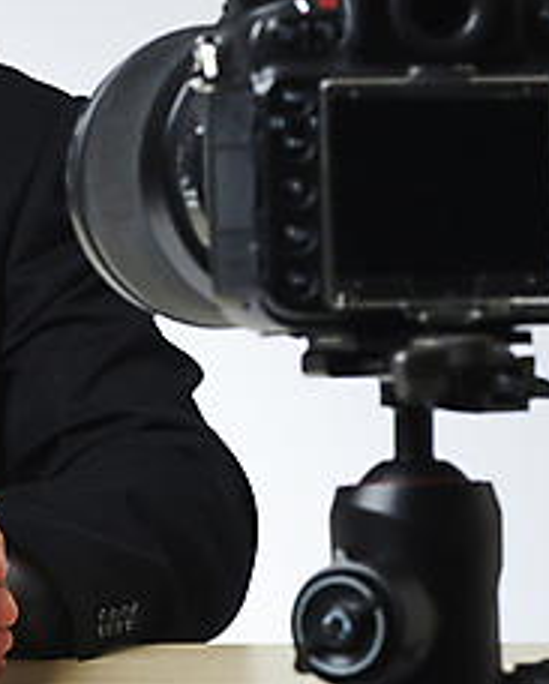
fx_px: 5250
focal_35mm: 259
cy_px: 279
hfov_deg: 5.9
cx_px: -294
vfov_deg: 7.5
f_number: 18
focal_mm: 105
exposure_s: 1/125
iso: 100
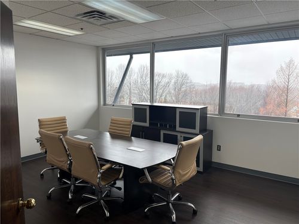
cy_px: 112
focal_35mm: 26
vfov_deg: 53.1
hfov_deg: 67.3
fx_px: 225
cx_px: 150
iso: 64
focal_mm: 5.96
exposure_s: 1/176
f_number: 1.6
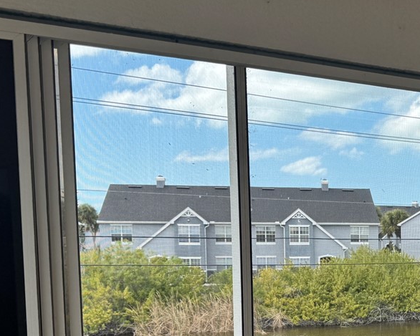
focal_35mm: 64
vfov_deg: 23.3
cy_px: 298
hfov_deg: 27.5
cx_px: 440
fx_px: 796
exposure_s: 1/1395
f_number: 1.78
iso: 80
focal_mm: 6.76
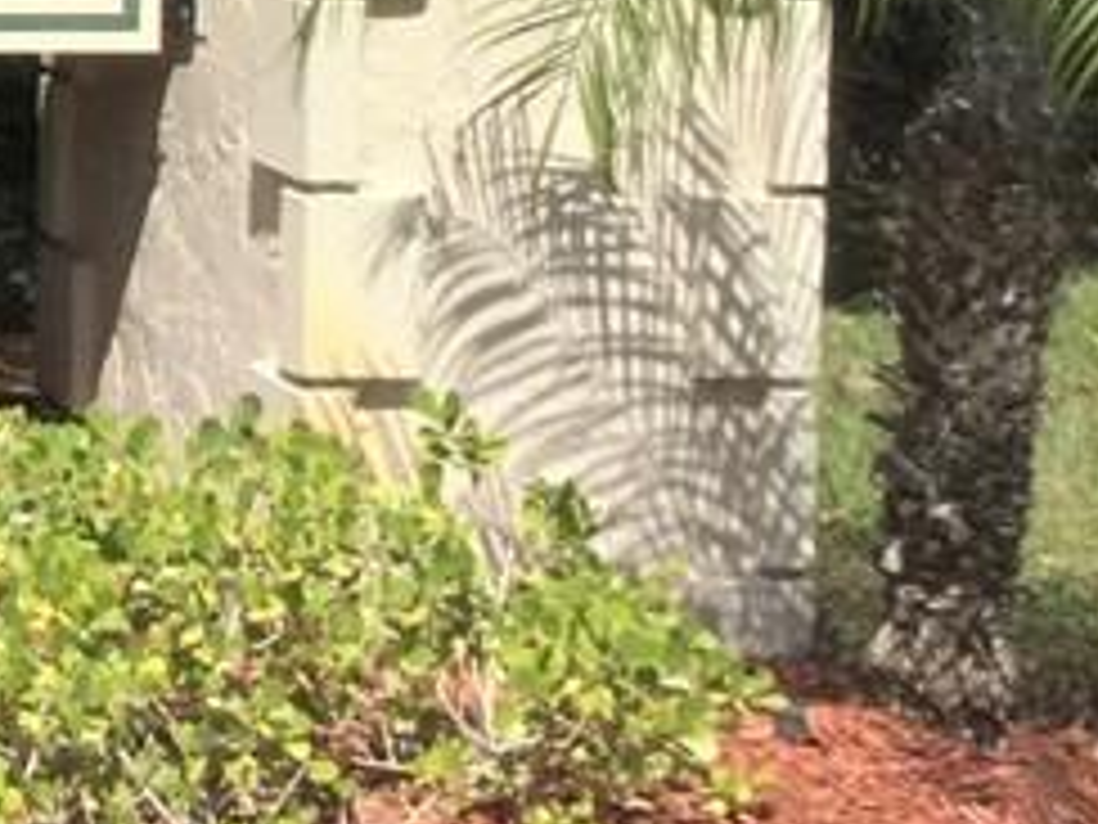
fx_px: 4124
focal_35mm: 130
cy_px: -435
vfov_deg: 11.0
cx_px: -1186
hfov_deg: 12.9
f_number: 2.4
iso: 25
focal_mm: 3.3
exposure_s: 1/1733
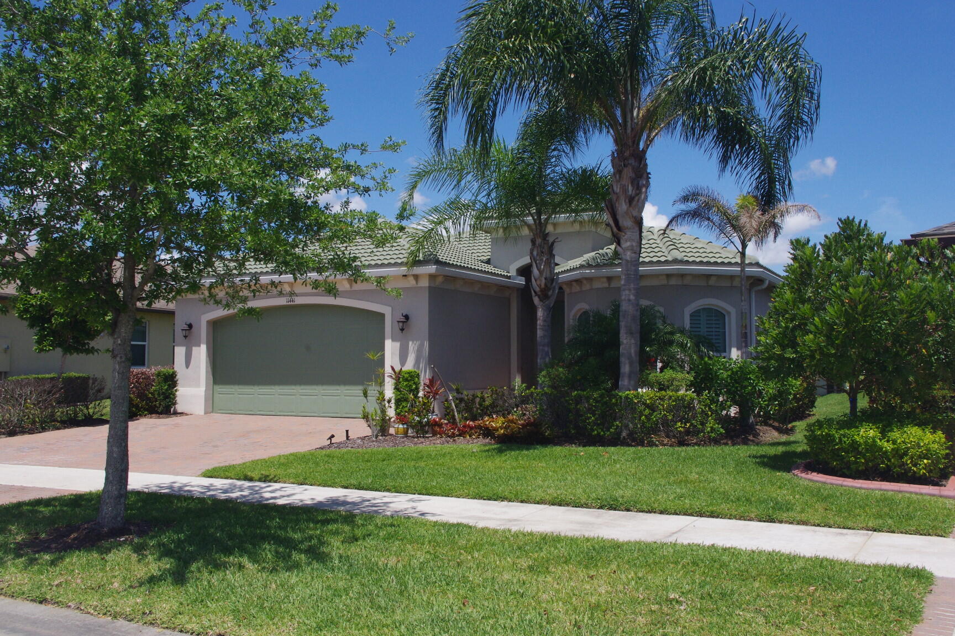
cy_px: 318
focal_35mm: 31
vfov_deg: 42.3
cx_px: 478
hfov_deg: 60.3
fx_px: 822
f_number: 14
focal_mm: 21.25
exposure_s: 1/320
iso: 400
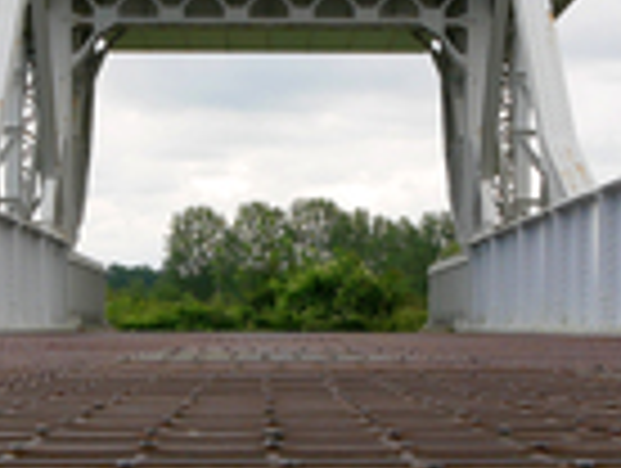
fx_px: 2031
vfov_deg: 13.1
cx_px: 279
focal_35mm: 113
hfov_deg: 17.4
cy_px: 218
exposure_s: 1/320
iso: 200
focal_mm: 17
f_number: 7.1
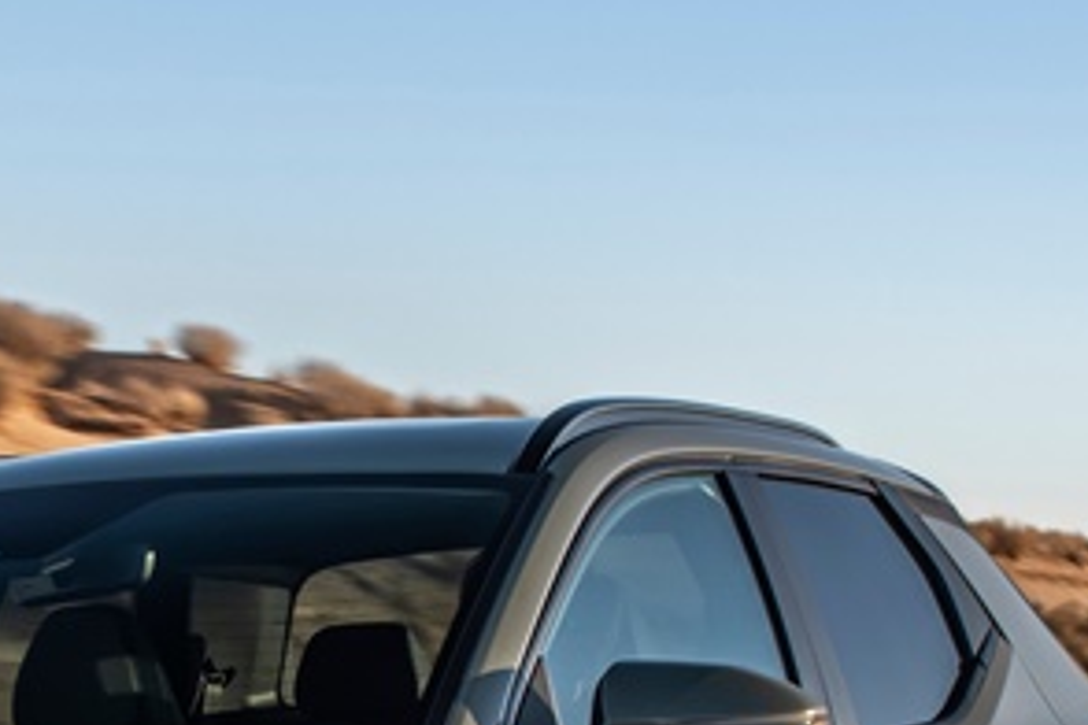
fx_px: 4321
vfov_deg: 9.5
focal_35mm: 143
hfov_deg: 14.0
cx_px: -107
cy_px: 795
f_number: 8
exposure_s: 1/40
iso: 64
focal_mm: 28
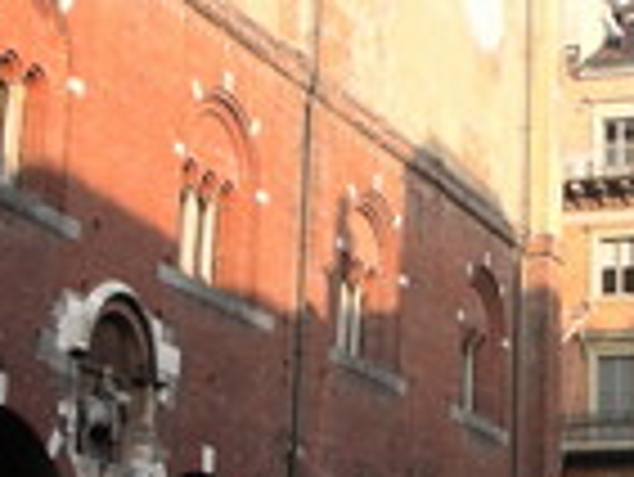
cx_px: 625
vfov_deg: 11.9
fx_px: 2273
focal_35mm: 124
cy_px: 340
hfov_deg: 15.6
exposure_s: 1/137
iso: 50
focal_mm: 5.8
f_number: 3
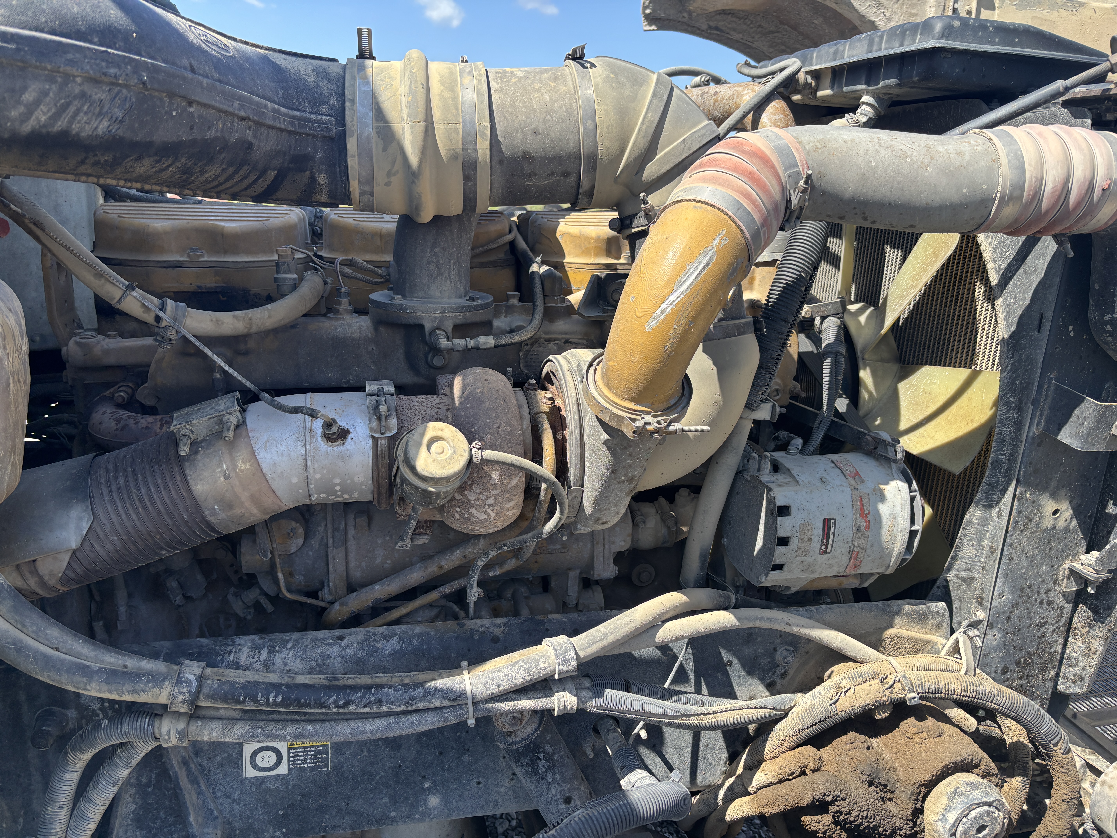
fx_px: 839
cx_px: 558
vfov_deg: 53.1
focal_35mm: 26
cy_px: 419
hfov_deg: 67.3
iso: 50
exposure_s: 1/1068
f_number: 1.6
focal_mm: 5.96
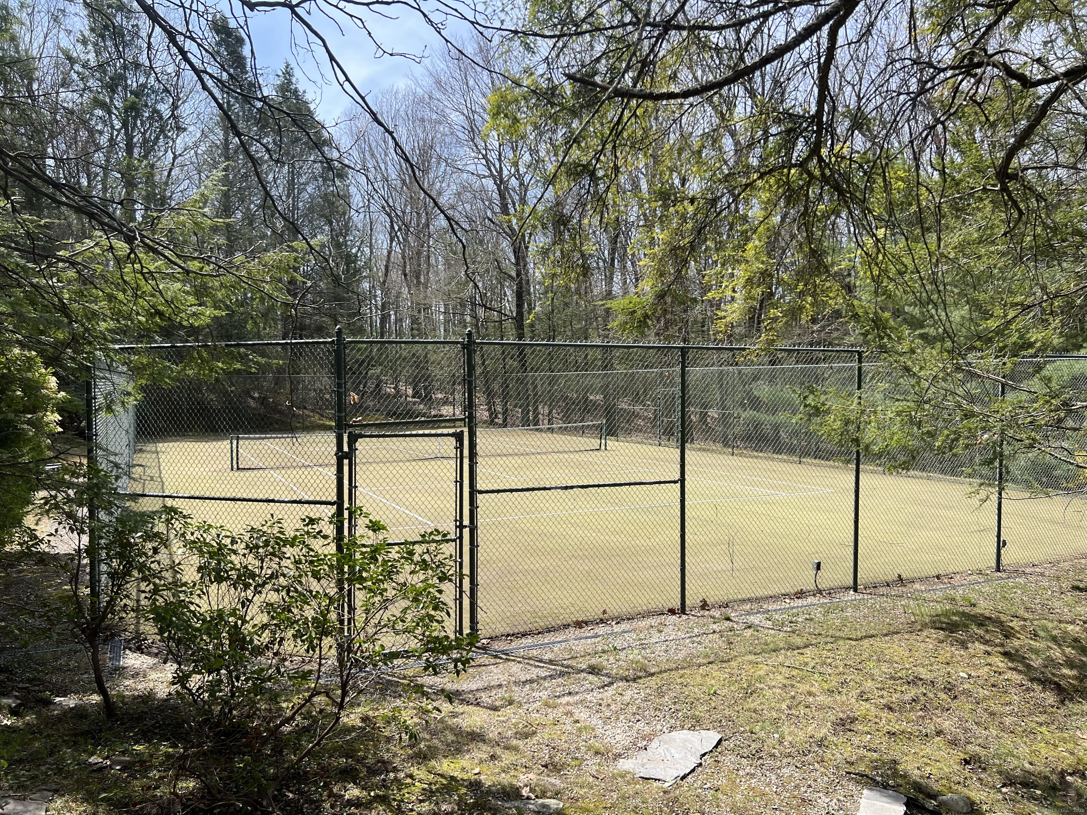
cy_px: 408
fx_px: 816
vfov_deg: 53.1
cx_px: 544
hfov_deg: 67.3
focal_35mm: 26
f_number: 1.5
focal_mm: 5.7
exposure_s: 1/1901
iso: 50
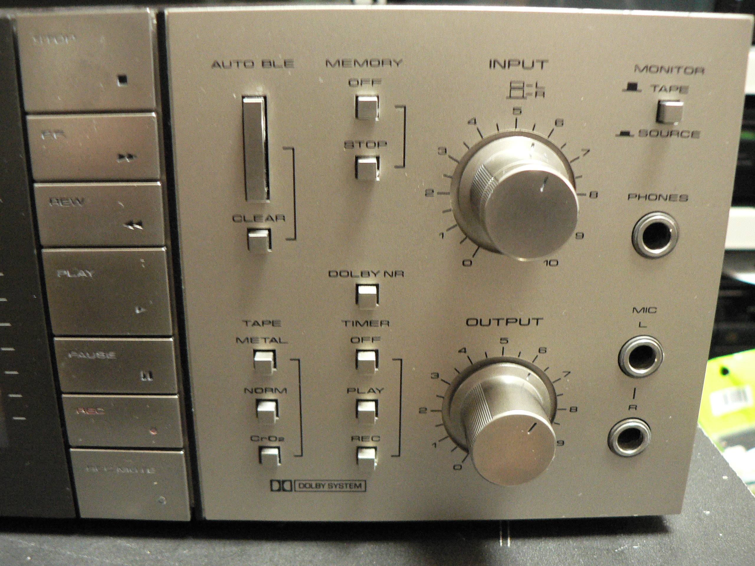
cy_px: 283
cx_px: 378
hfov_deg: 51.4
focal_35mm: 36
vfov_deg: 39.7
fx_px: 785
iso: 400
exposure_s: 1/10
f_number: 2.8
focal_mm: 6
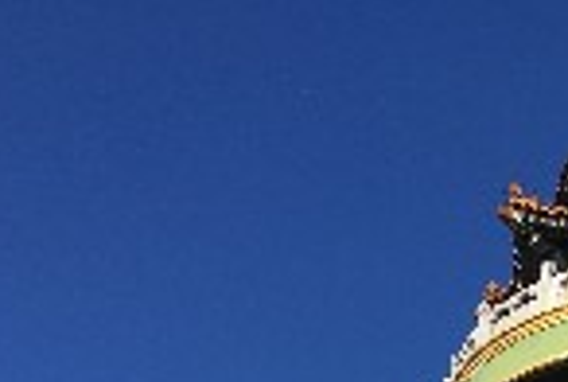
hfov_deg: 18.7
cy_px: 846
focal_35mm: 103
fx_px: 1628
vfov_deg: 11.5
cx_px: 679
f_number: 2.2
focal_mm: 4.15
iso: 25
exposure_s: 1/1672
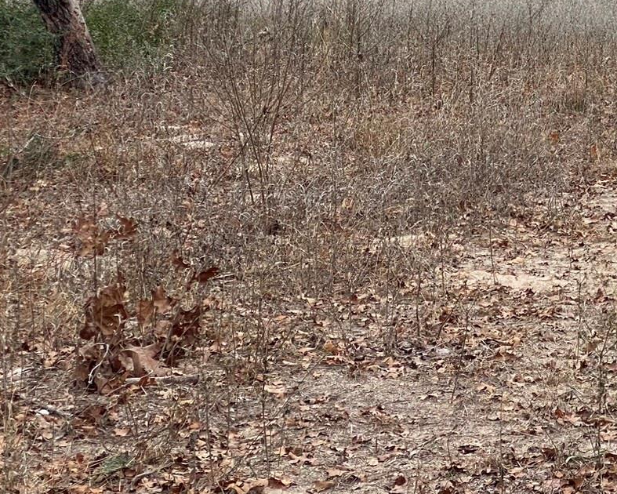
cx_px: 759
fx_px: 2411
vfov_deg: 11.5
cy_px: -33
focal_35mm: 132
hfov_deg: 14.1
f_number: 2
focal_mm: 6
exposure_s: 1/761
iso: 20
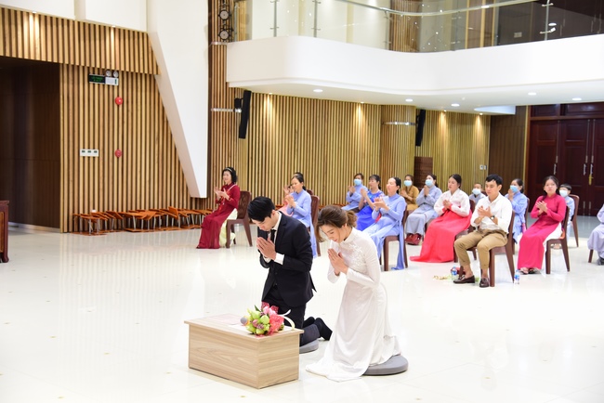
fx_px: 806
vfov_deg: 28.1
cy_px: 202
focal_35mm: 48
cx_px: 302
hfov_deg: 41.1
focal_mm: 48
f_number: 4
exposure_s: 1/40
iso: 1000
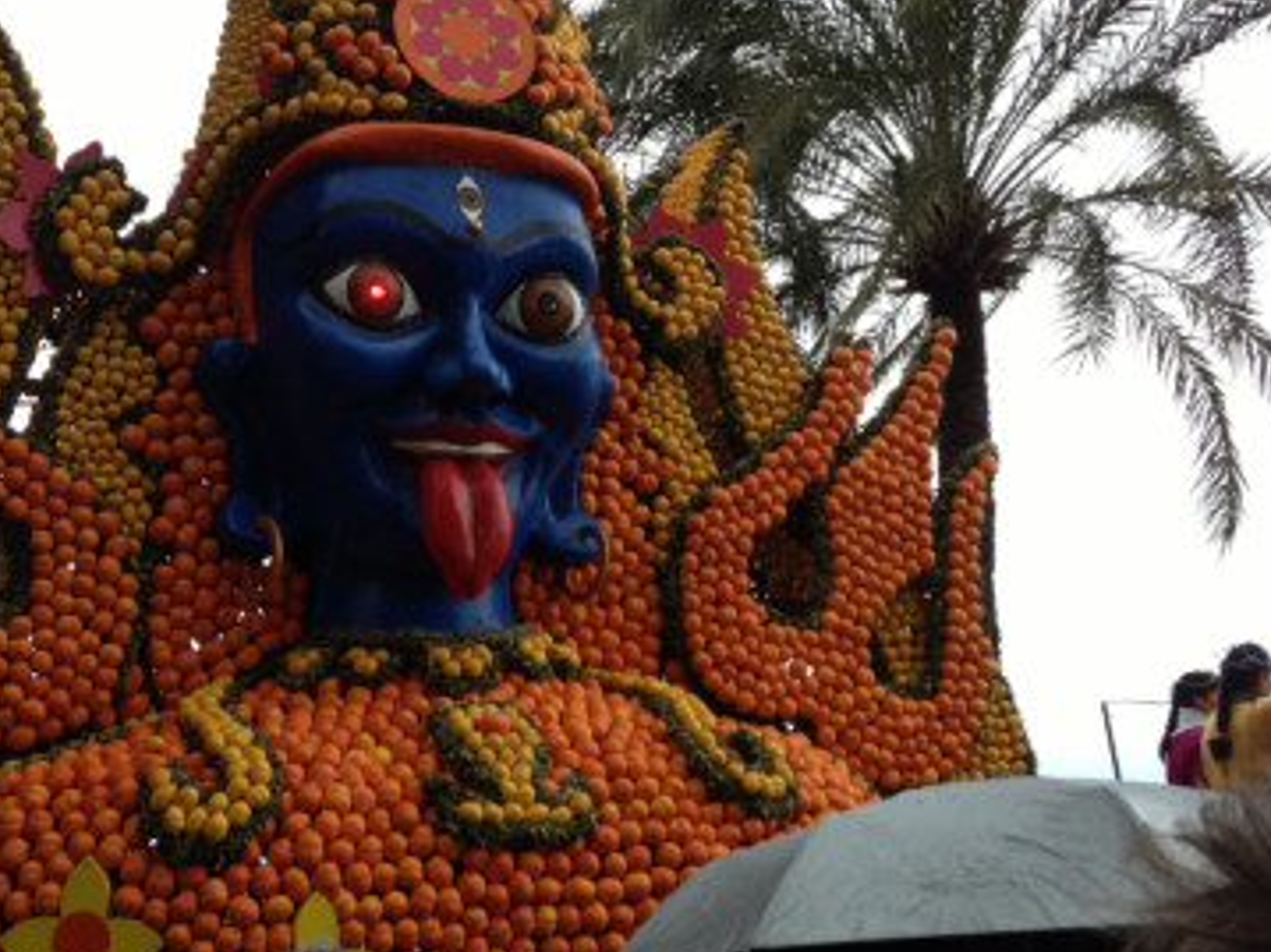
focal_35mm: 46
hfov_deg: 41.1
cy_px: 391
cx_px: 535
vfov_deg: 31.4
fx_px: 1688
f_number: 2.4
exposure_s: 1/120
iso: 100
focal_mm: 4.13
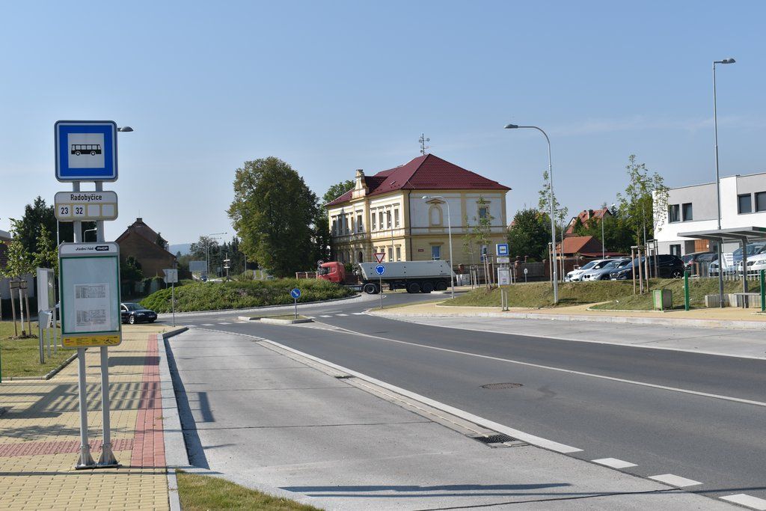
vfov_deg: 29.0
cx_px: 383
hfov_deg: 42.3
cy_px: 256
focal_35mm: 46
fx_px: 989
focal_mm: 31
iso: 100
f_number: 8
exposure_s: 1/500
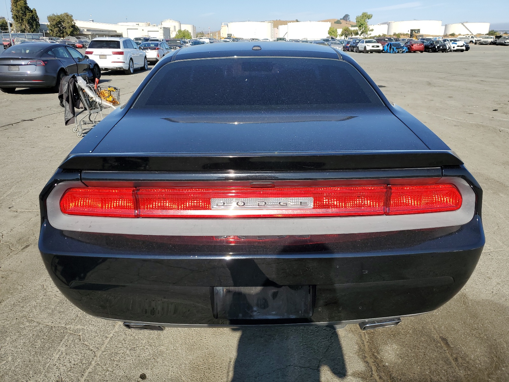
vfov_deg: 53.1
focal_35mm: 26
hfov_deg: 67.3
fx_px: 382
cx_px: 254
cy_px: 191
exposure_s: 1/3333
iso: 50
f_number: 1.5
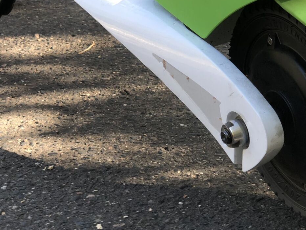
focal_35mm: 107
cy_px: 70
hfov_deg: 18.4
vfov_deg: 13.8
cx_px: 179
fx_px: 946
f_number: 2.4
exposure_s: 1/60
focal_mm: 6
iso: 16
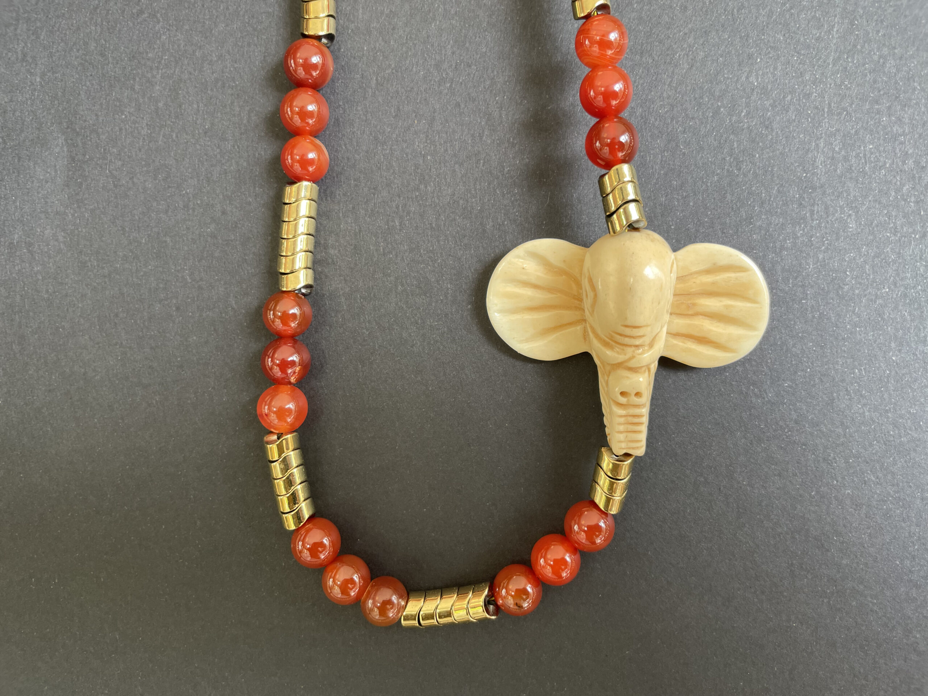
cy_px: 348
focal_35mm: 26
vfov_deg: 53.1
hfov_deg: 67.3
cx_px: 464
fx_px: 697
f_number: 1.6
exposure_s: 1/121
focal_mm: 4.2
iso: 64
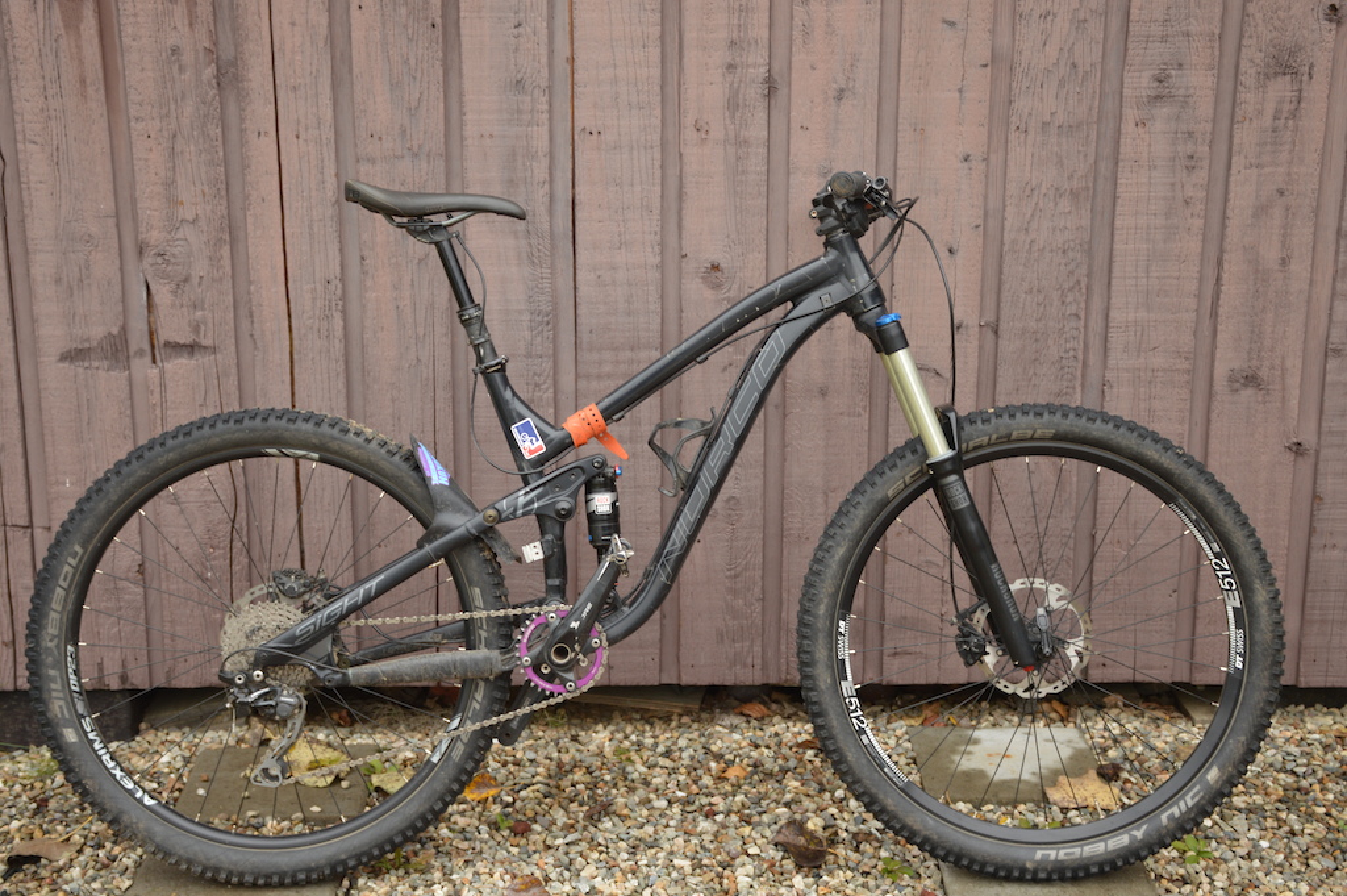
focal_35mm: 52
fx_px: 1963
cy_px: 448
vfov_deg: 25.7
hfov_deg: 37.9
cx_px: 674
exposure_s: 1/125
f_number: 4.2
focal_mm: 35
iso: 200
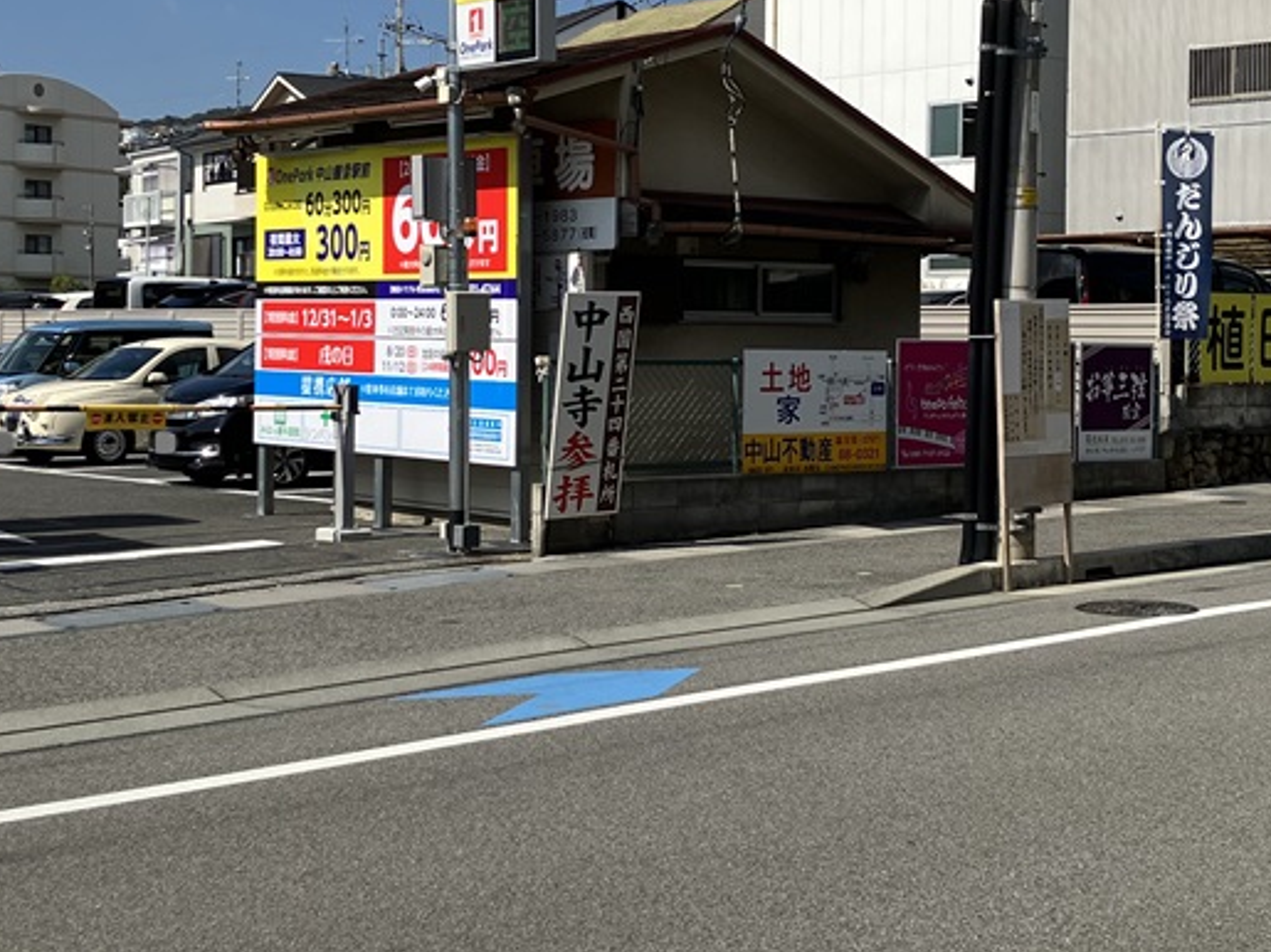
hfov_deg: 33.2
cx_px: 608
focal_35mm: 58
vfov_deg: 25.1
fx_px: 2129
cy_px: 355
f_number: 1.8
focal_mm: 3.99
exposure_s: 1/3247
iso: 32
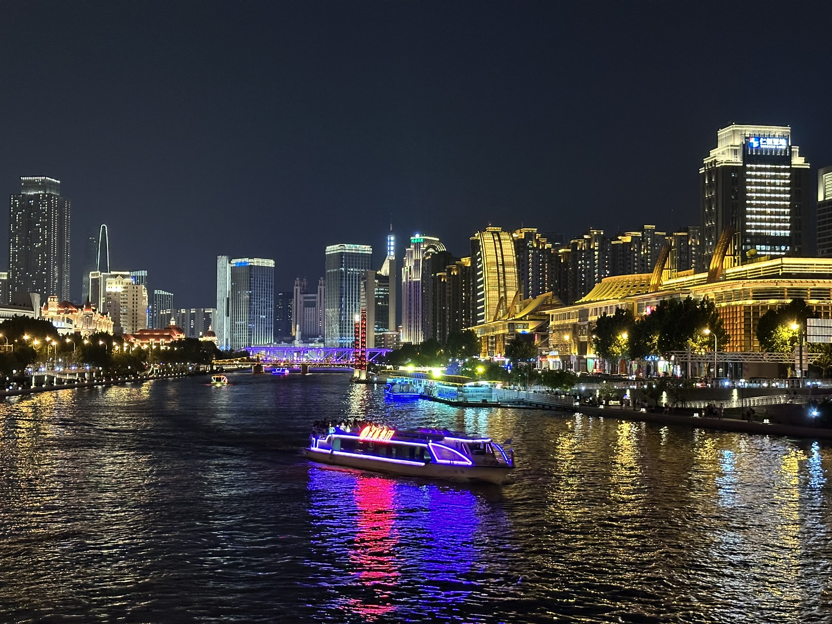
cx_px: 416
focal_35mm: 48
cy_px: 312
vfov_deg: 30.3
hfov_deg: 39.7
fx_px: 1154
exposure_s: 1/25
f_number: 1.78
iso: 500
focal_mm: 6.86
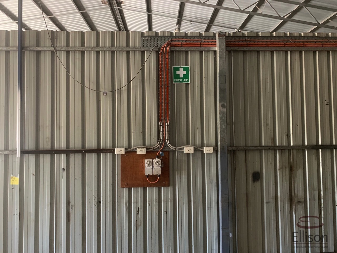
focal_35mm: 26
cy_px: 126
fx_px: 253
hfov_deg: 67.3
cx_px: 168
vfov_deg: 53.1
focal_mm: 4.25
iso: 250
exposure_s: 1/60
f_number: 1.8
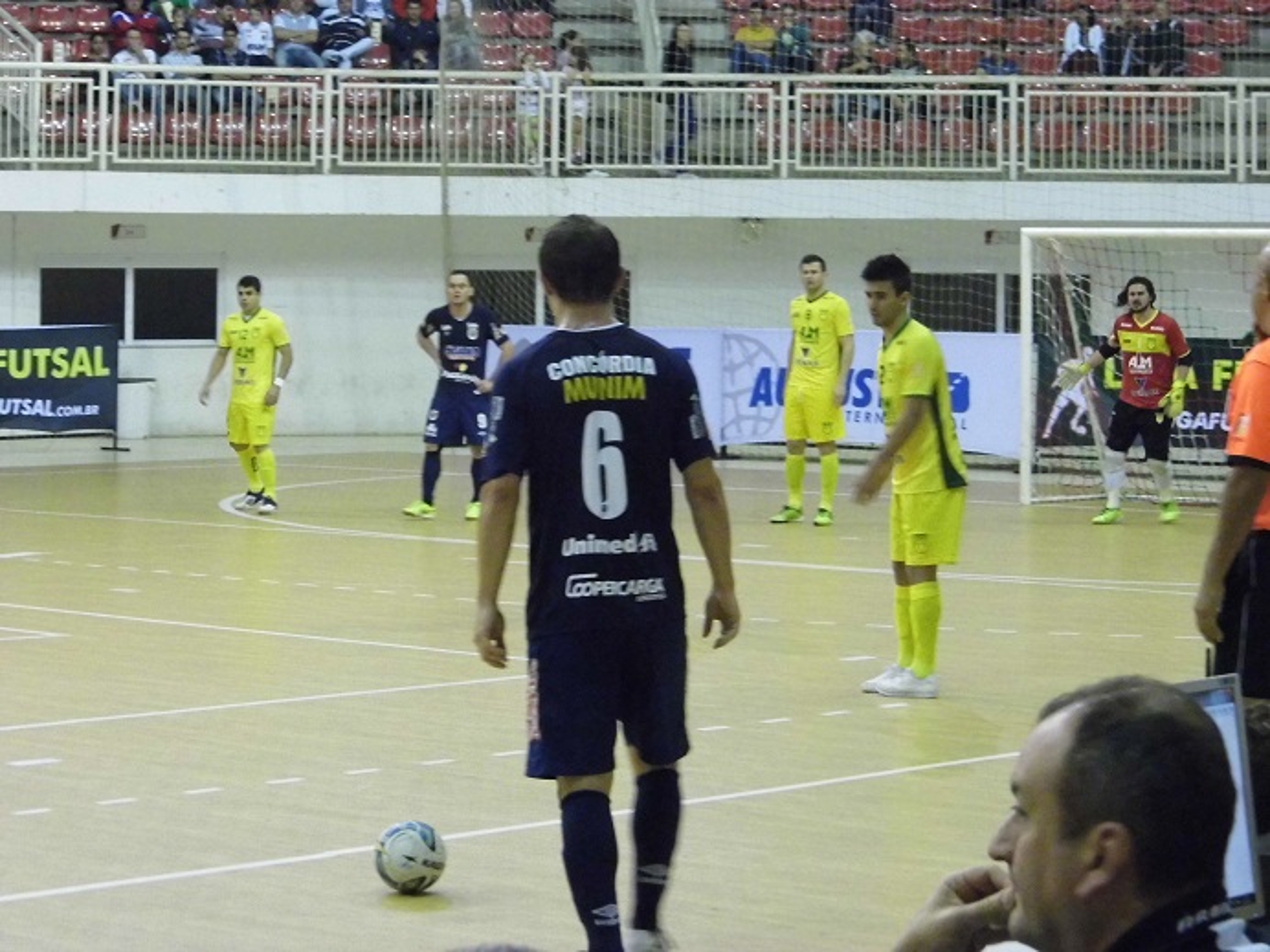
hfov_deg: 18.5
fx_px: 3889
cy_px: 476
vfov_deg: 14.0
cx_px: 635
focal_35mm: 106
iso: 800
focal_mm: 19
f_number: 4.5
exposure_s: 1/40
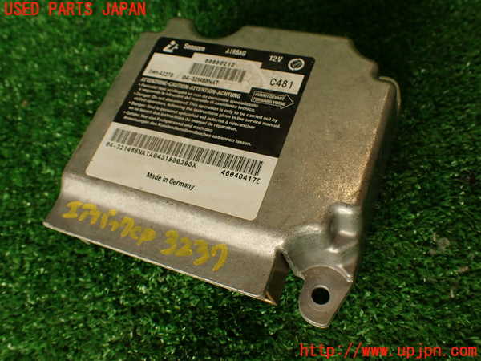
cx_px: 240
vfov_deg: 44.2
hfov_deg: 56.8
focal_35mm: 32
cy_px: 180
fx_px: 445
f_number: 3.2
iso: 100
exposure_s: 1/60
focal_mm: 5.79
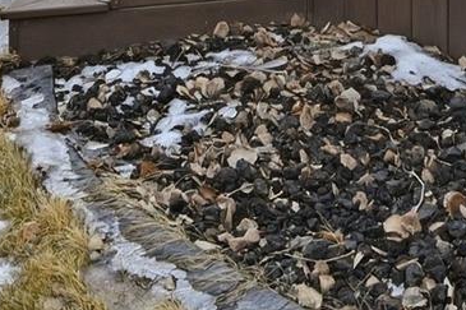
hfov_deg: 21.2
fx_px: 1242
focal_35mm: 96
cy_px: -383
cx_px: 320
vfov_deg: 12.0
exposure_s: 1/500
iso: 100
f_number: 8
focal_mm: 14
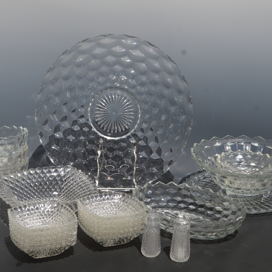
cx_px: 110
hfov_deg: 23.6
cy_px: 136
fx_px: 649
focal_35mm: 73
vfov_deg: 23.7
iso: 100
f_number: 9
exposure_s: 1/320
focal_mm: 38
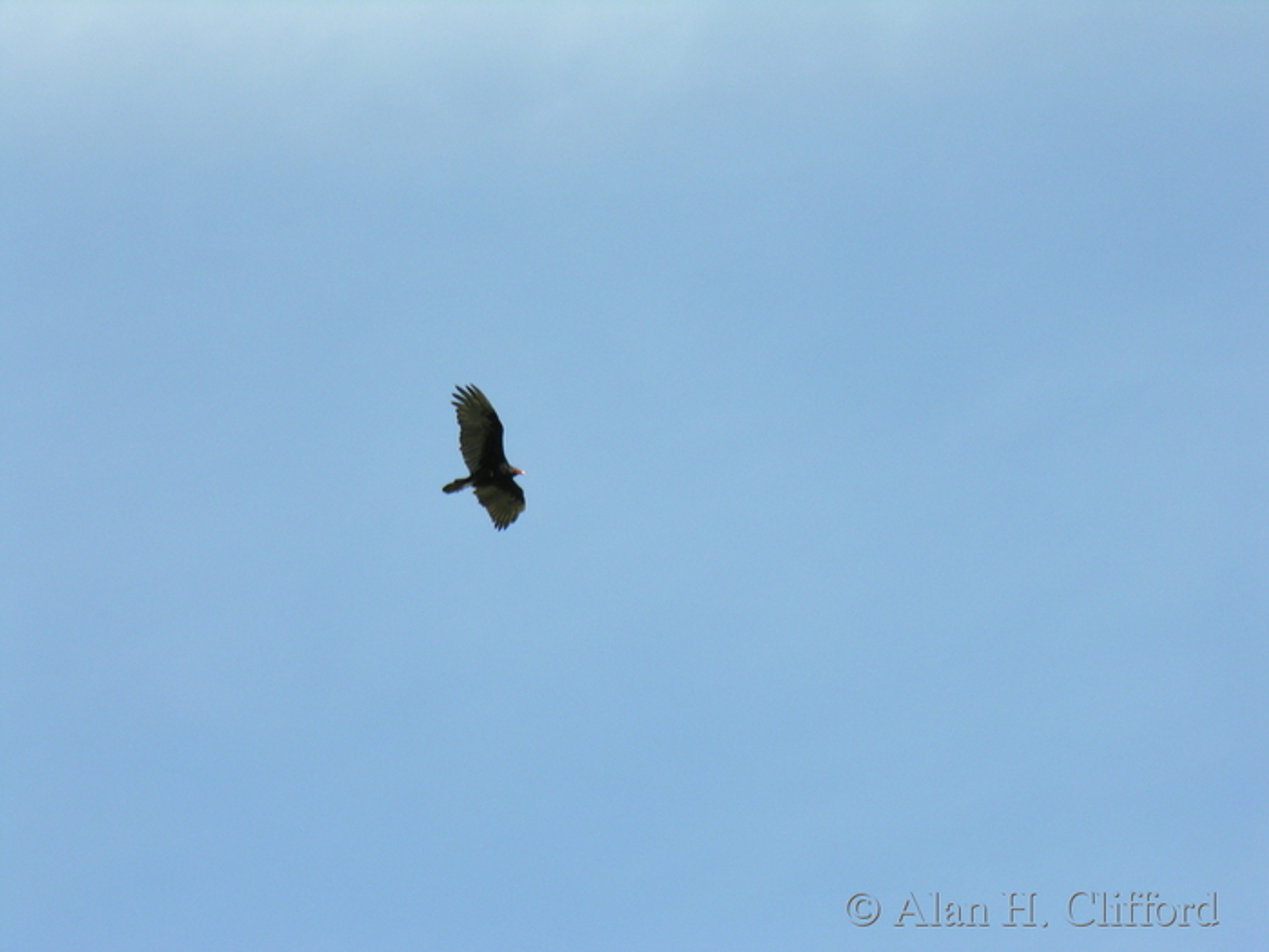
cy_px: 476
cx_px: 634
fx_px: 12831
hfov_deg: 5.7
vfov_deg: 4.2
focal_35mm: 350
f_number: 7.4
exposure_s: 1/196
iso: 100
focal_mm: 89
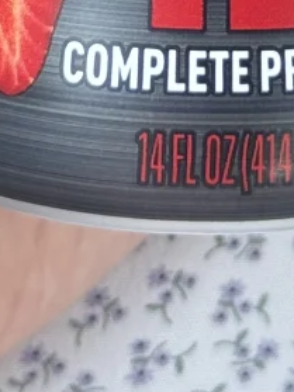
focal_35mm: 248
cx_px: 222
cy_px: -533
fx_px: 2811
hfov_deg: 6.0
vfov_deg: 7.5
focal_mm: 6.76
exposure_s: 1/121
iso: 80
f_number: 1.78
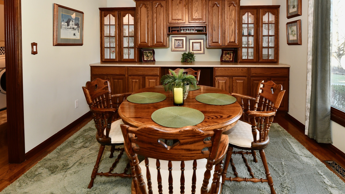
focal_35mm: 20
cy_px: 51
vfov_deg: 53.6
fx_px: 183
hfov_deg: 86.6
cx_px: 176
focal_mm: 14
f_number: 6.3
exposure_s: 1/60
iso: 640
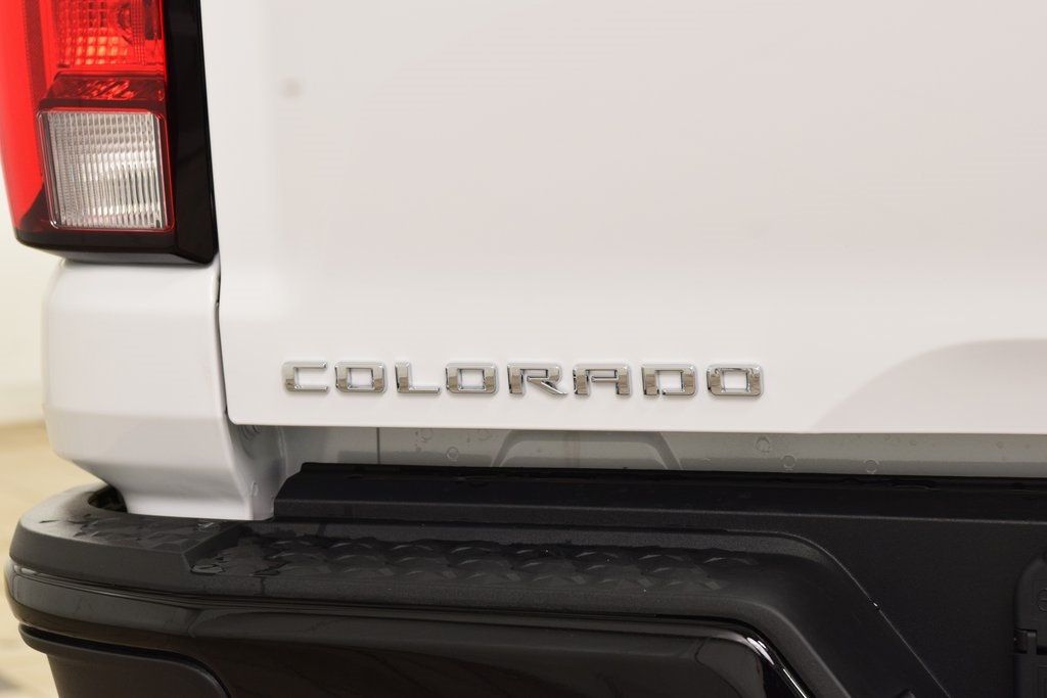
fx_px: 3054
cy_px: 349
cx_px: 524
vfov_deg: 13.0
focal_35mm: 105
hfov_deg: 19.5
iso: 1000
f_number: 7.1
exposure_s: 1/30
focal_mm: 70
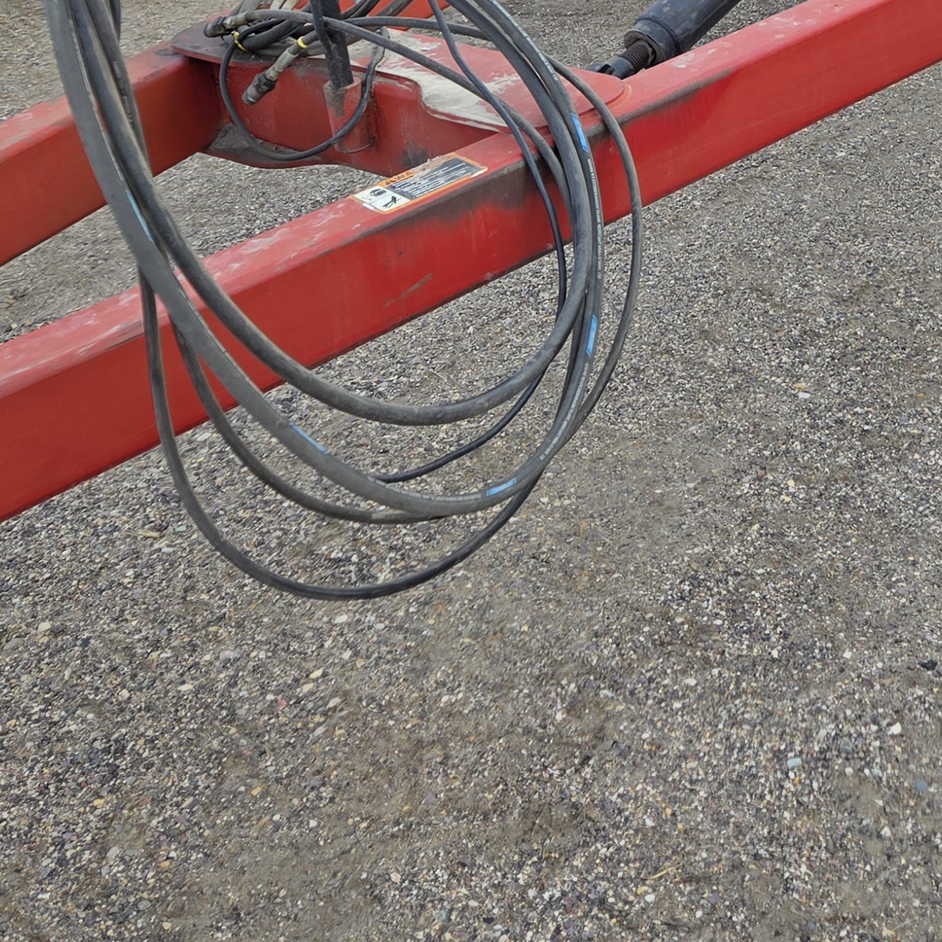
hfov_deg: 26.7
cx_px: 932
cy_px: -43
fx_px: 1878
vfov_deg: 26.4
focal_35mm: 61
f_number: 1.8
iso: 25
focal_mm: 5.4
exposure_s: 1/696
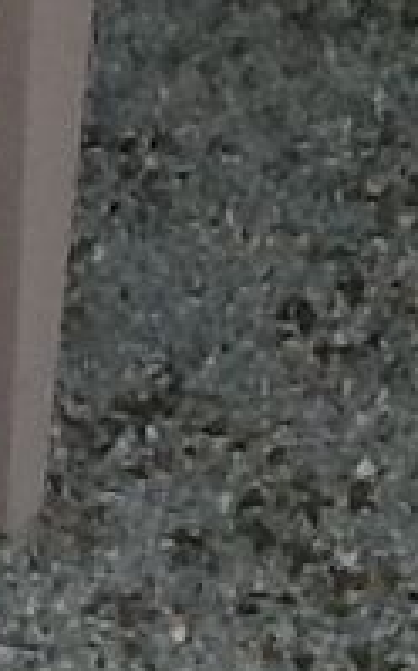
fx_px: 4110
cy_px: -684
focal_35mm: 225
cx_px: 465
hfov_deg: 5.8
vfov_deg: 8.8
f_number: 2.4
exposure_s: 1/546
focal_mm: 2.03
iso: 40
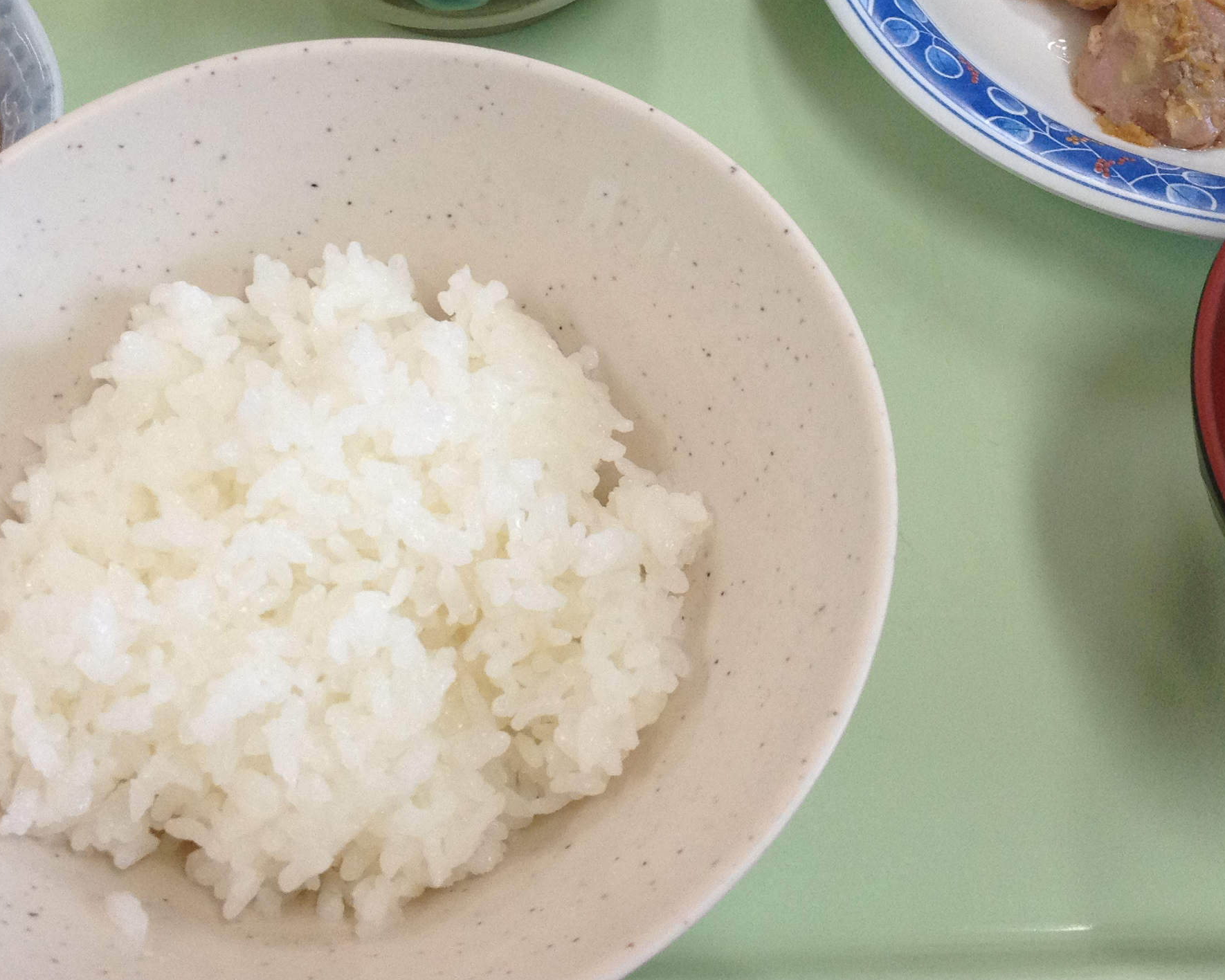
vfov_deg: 24.0
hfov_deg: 30.0
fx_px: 2284
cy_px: 264
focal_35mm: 63
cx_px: 680
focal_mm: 4.28
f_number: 2.4
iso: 125
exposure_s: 1/120
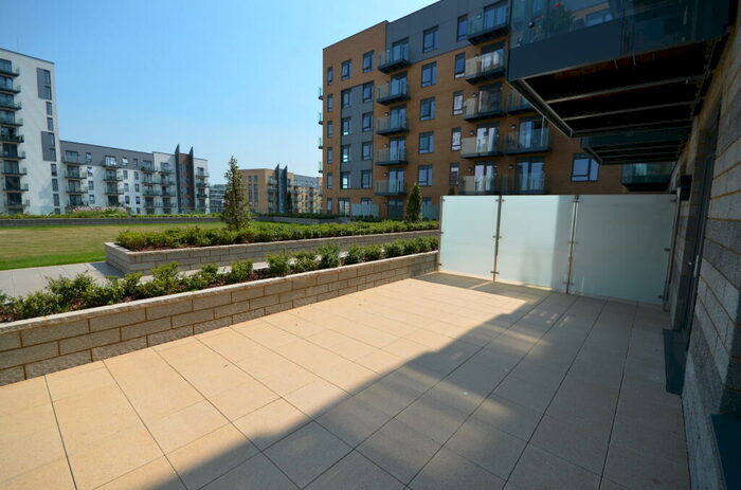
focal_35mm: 15
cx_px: 370
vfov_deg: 77.0
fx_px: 308
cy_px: 245
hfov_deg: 100.5
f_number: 8
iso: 100
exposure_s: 1/250
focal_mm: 10
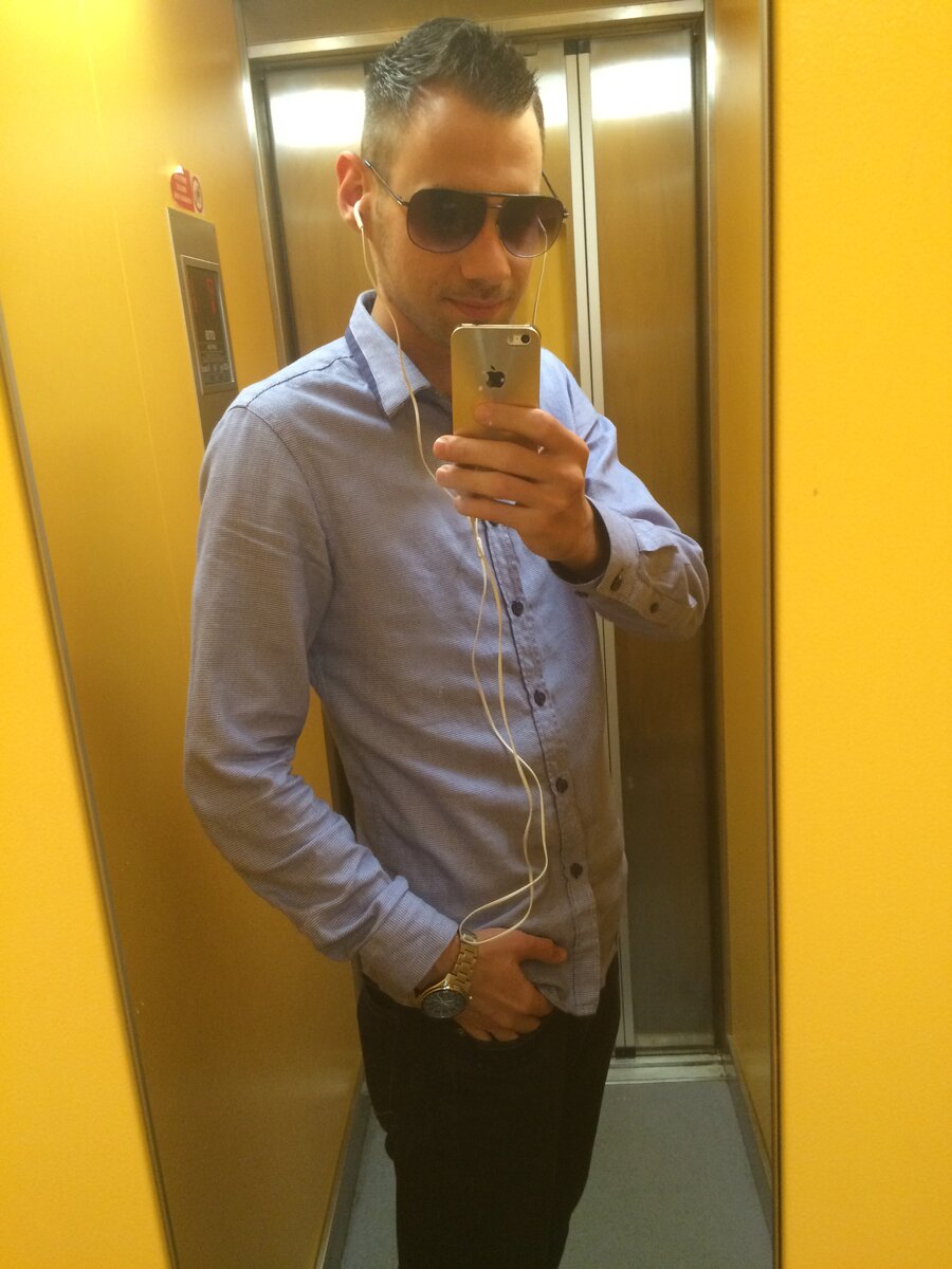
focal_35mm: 29
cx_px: 476
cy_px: 634
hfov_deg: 48.2
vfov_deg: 61.7
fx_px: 1063
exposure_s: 1/33
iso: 250
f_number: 2.2
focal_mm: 4.15
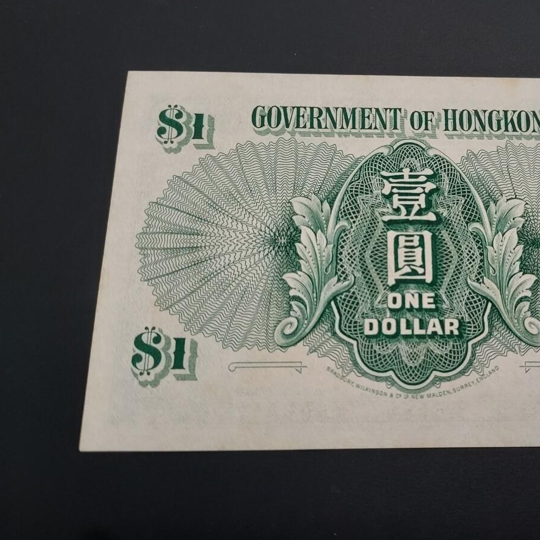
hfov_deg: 47.8
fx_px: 582
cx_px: 407
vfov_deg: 49.7
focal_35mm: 33
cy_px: 262
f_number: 1.8
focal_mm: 4.6
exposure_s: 1/50
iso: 80
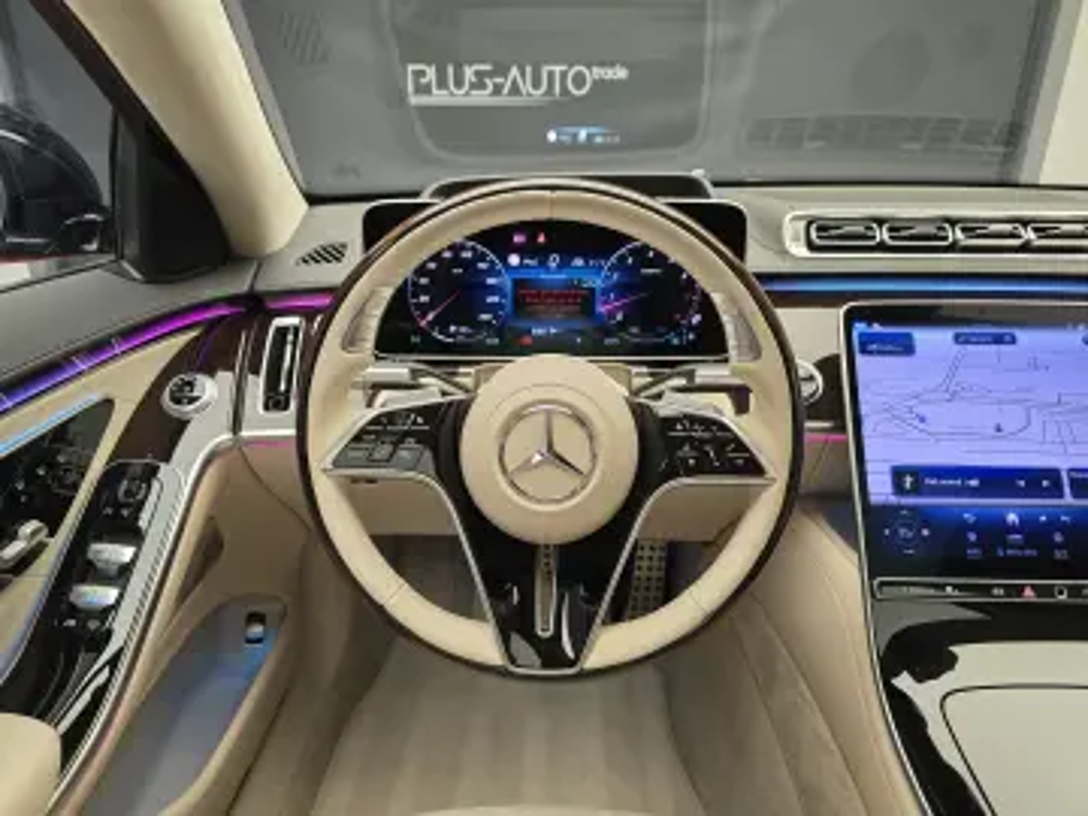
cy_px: 408
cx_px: 544
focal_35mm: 23
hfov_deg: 73.9
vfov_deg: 58.9
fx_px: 723
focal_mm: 6.3
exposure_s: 1/54
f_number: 1.7
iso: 125
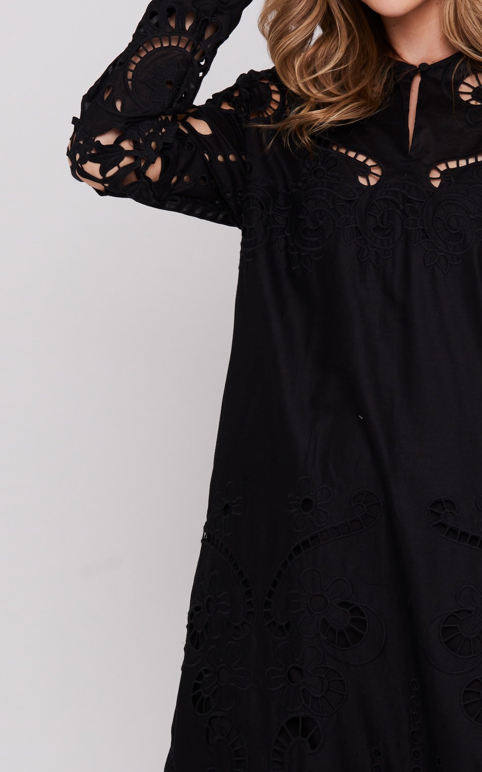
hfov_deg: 19.8
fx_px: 1367
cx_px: 372
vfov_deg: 31.4
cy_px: 295
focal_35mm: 65
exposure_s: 1/160
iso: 200
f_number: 5.6
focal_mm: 42
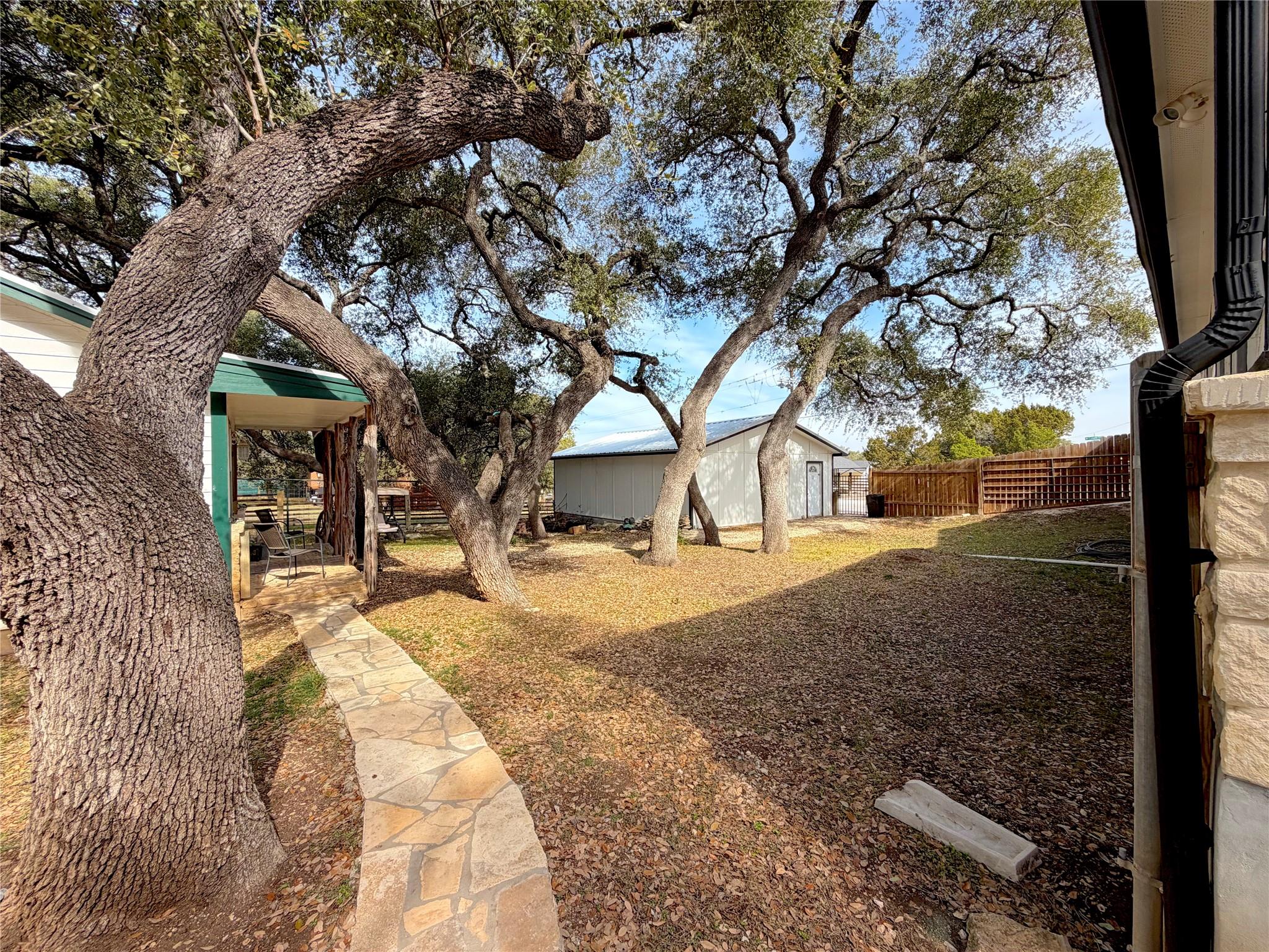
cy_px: 476
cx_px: 634
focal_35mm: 14
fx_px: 513
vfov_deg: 85.7
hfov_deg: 102.1
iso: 40
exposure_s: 1/625
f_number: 2.2
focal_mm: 2.22
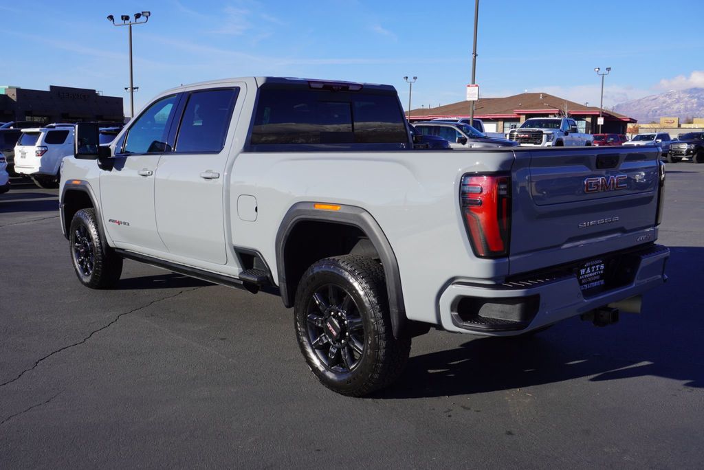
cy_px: 235
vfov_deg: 38.4
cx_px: 352
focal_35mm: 34
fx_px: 675
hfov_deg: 55.1
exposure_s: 1/125
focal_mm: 23
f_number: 10
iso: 100
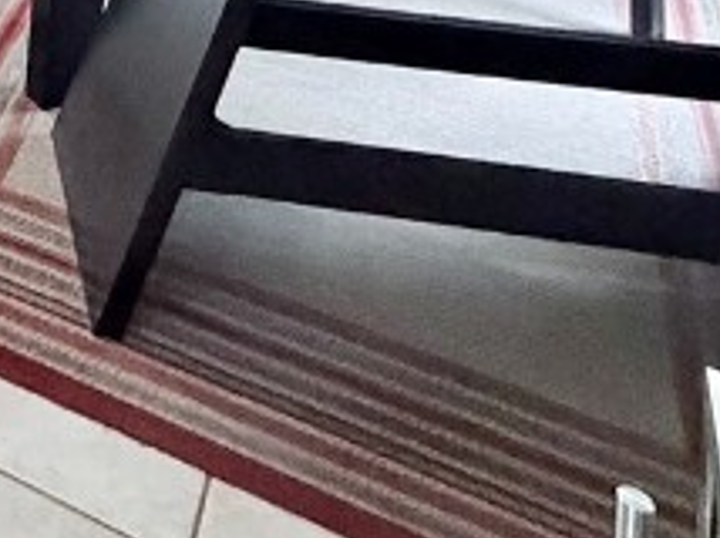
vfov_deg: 15.0
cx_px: -421
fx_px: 1392
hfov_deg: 22.5
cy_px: -693
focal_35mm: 67
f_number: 2.2
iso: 640
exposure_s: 1/60
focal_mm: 2.22
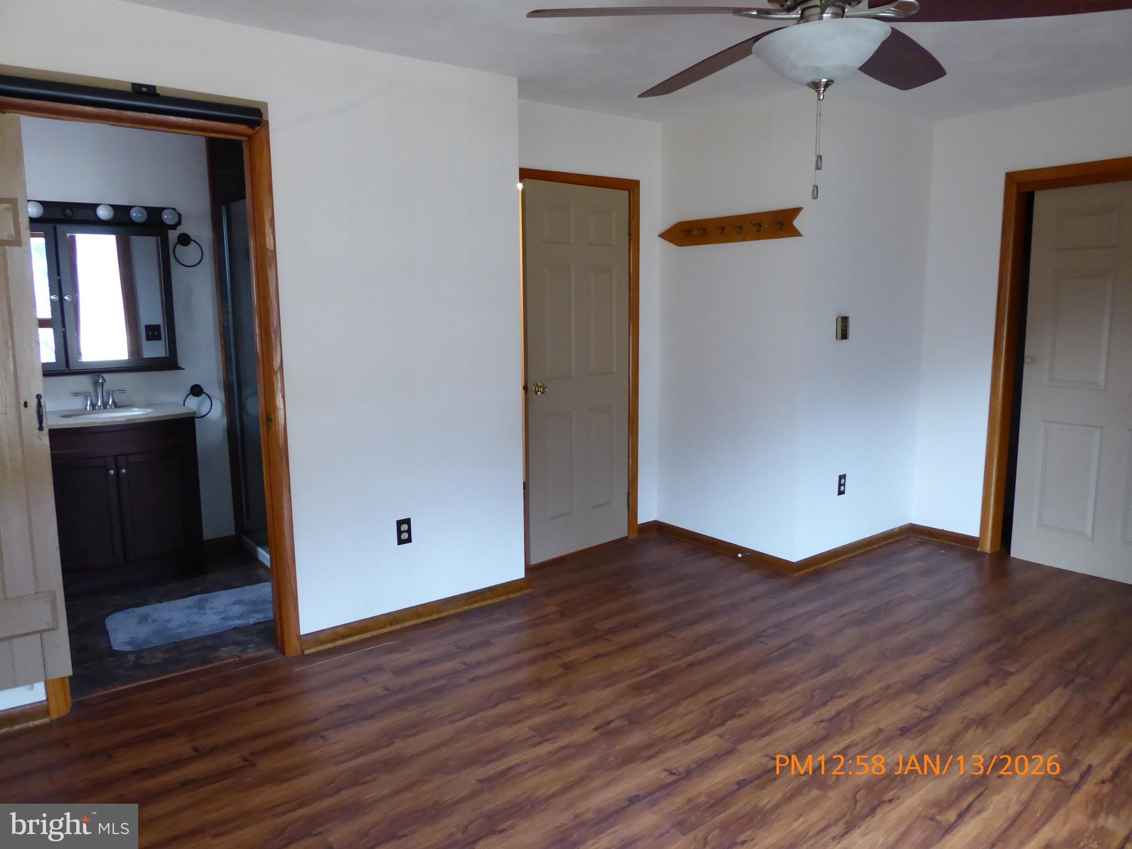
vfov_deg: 54.9
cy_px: 424
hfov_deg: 69.4
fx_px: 818
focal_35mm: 25
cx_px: 566
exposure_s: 1/15
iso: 400
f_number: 3.3
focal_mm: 4.3
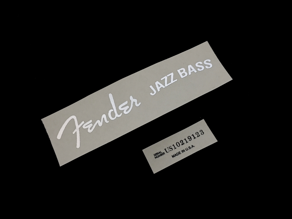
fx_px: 245
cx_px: 146
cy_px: 110
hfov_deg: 61.7
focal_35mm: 29
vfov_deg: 48.2
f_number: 2.2
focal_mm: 4.15
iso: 160
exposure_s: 1/4
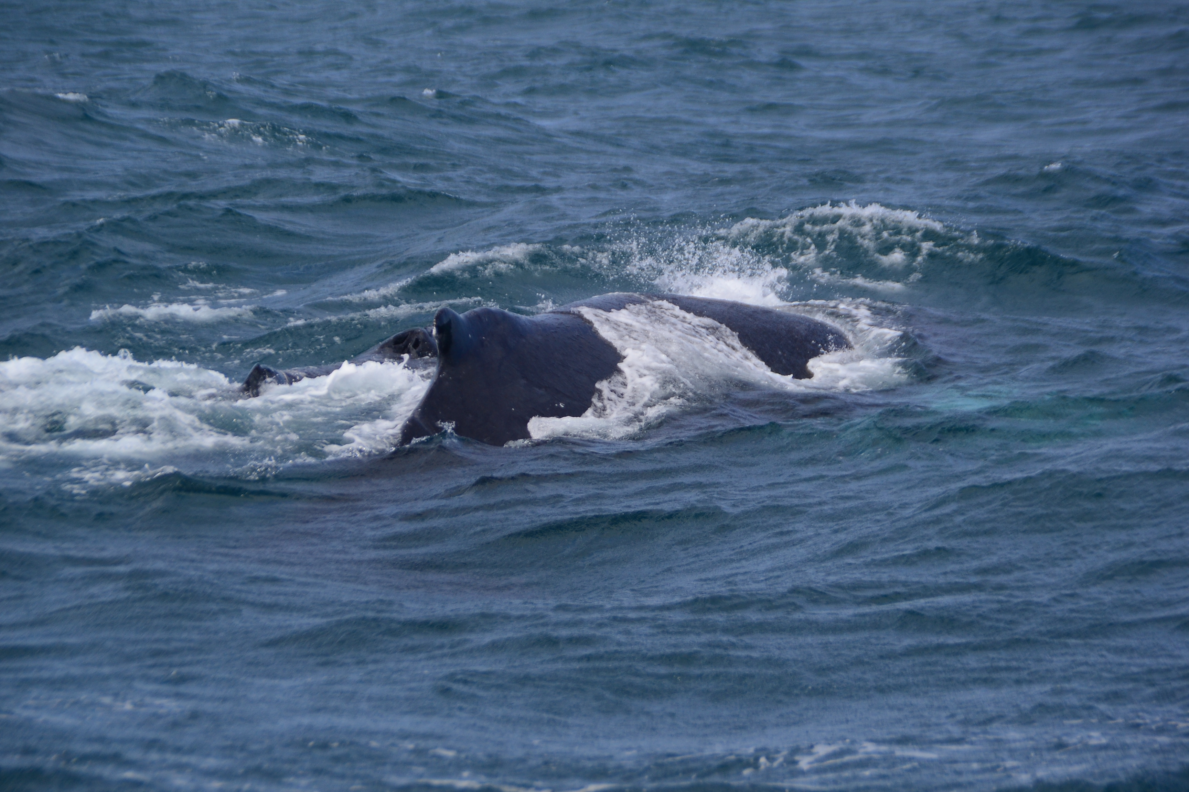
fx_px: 7431
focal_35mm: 225
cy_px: 396
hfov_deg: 9.1
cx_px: 594
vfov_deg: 6.1
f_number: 6.3
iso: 200
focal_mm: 150
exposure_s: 1/800
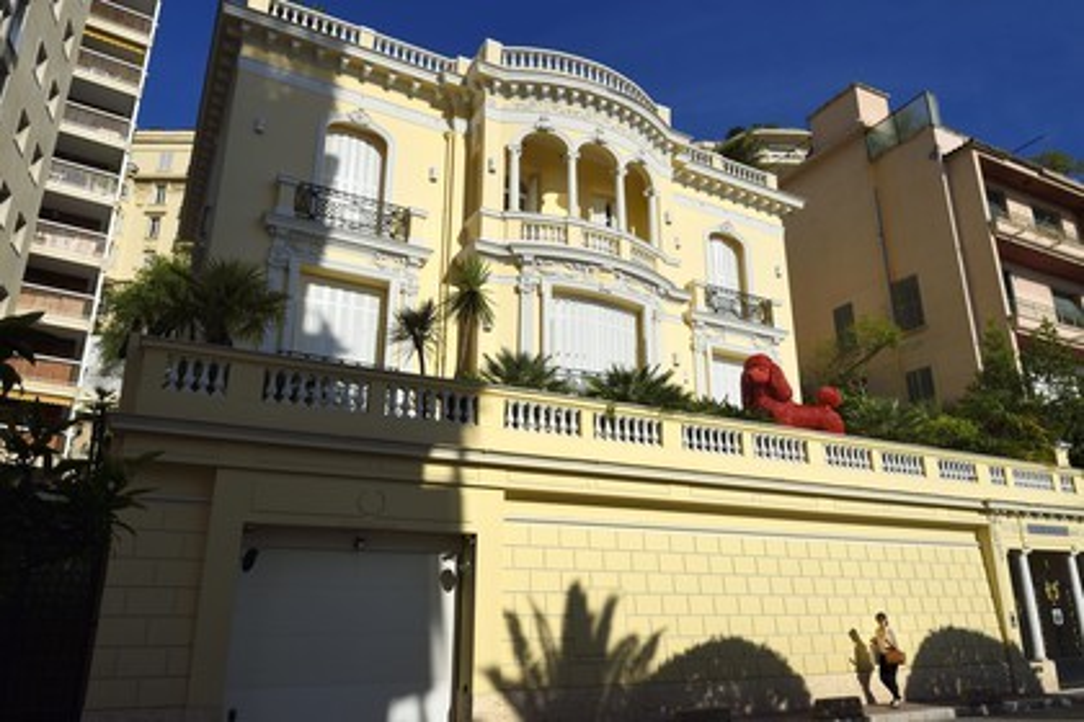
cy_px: 361
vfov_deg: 53.1
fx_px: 723
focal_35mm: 24
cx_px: 542
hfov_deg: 73.7
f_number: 16
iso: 200
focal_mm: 24
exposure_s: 1/250
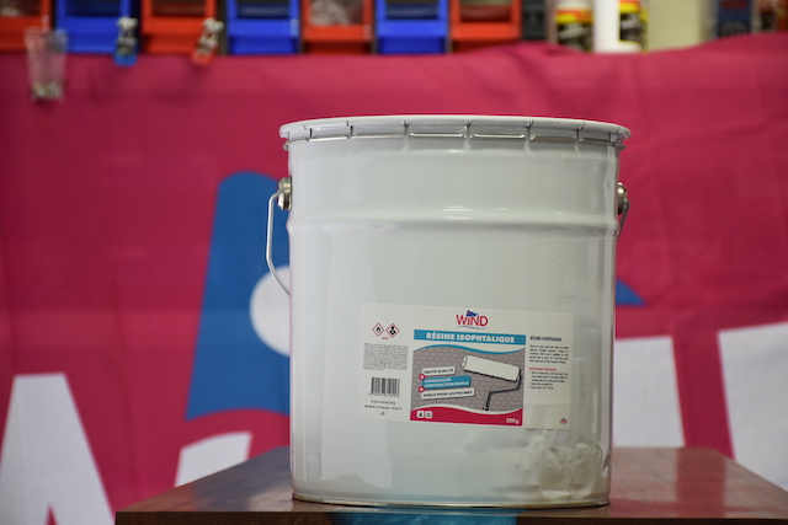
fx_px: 2627
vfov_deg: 11.4
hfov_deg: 17.1
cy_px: 262
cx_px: 394
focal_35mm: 120
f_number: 5.3
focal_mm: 80
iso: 640
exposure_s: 1/60
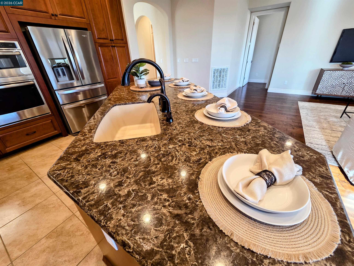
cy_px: 133
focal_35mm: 13
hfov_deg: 106.2
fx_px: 133
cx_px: 177
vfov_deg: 89.9
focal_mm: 2.2
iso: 160
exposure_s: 1/60
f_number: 2.2
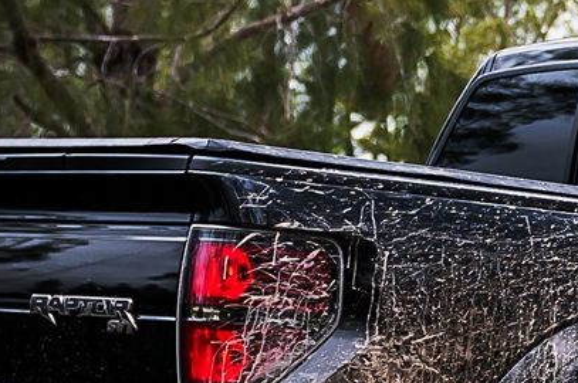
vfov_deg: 6.9
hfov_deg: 9.9
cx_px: 1015
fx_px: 3174
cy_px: 358
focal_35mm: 198
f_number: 2.8
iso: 200
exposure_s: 1/320
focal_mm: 28
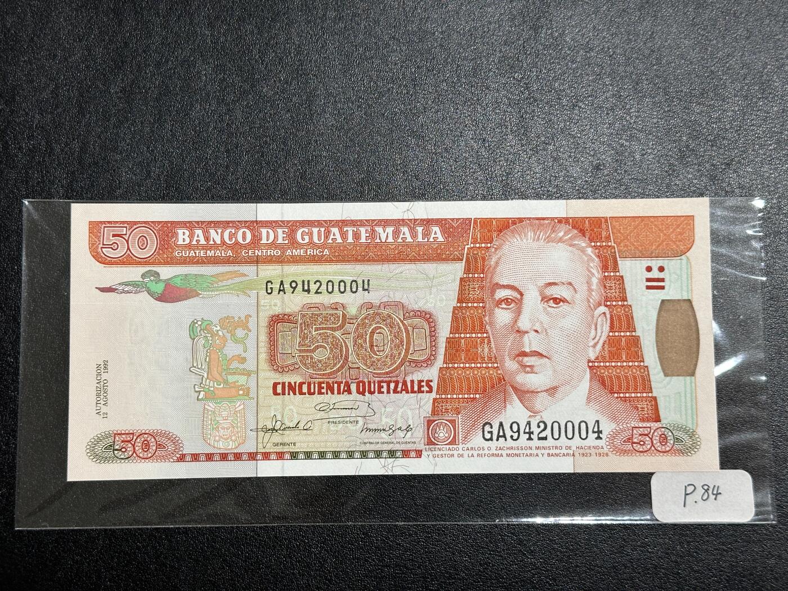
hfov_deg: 39.7
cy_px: 296
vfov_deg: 30.3
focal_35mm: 48
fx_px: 1093
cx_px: 394
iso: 100
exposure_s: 1/50
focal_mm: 6.86
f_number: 1.78
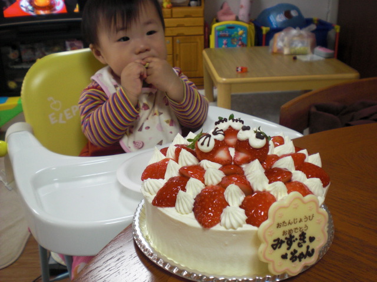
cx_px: 188
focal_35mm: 38
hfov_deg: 49.0
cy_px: 141
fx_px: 414
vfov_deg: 37.7
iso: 200
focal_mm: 6.3
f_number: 3.1
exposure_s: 1/60
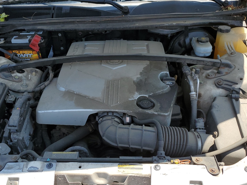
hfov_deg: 51.2
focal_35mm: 36
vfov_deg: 39.7
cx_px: 109
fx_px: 257
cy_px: 93
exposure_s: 1/1250
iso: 50
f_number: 1.5
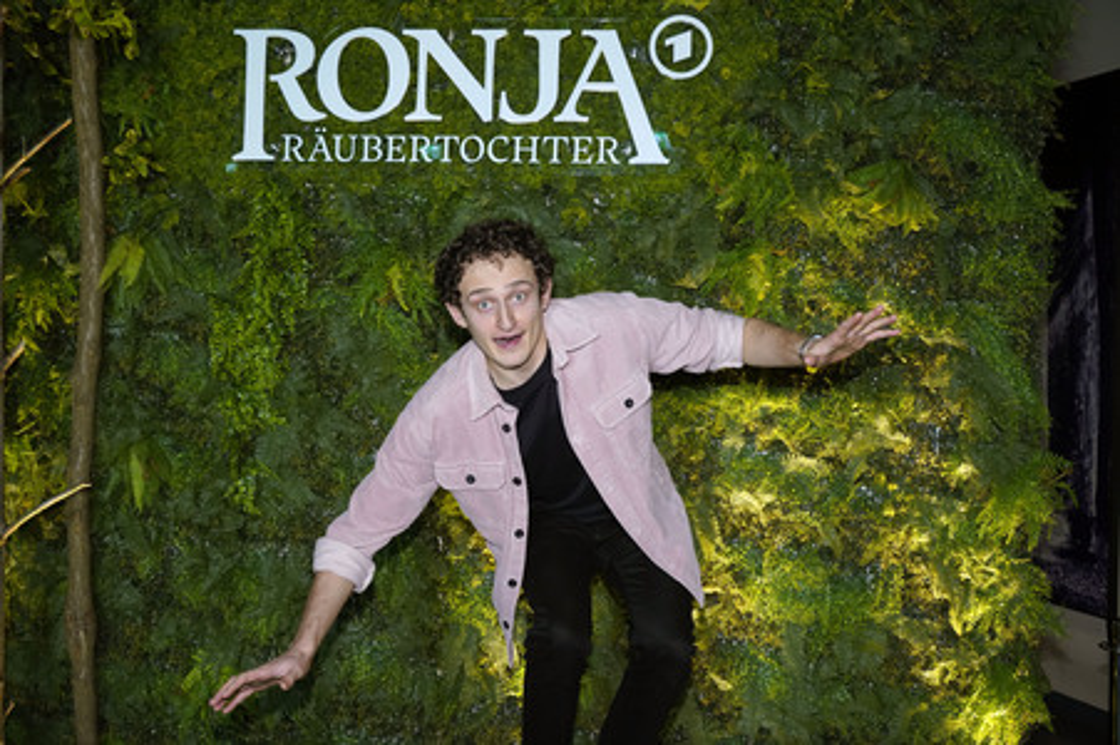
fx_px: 1150
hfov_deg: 51.9
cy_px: 372
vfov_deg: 35.9
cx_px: 560
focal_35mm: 37
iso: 2000
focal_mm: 37
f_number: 5.6
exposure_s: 1/160
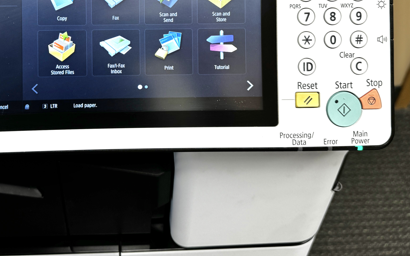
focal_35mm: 42
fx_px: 469
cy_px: 27
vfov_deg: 29.3
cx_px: 142
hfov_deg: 46.6
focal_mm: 6.86
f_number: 1.78
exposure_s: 1/120
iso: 125
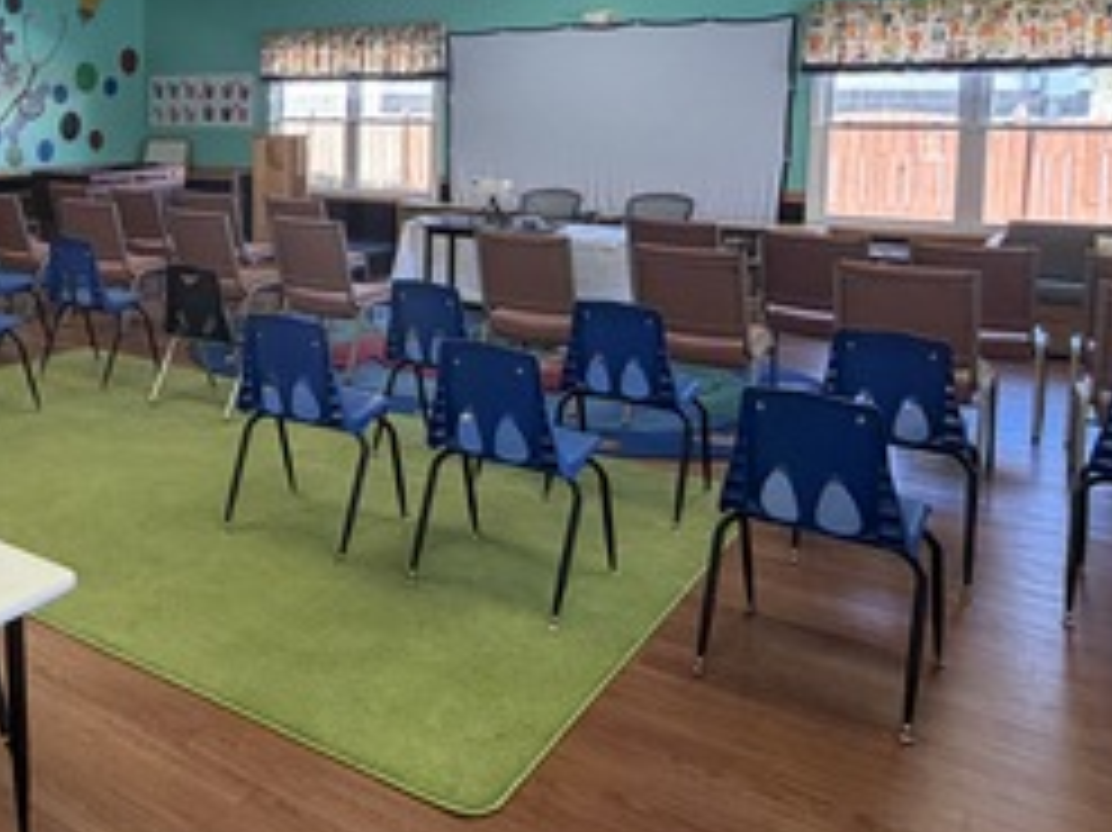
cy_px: 184
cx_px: 171
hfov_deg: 49.7
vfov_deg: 40.3
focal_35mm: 34
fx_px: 1092
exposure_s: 1/120
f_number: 2.2
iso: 250
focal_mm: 2.22
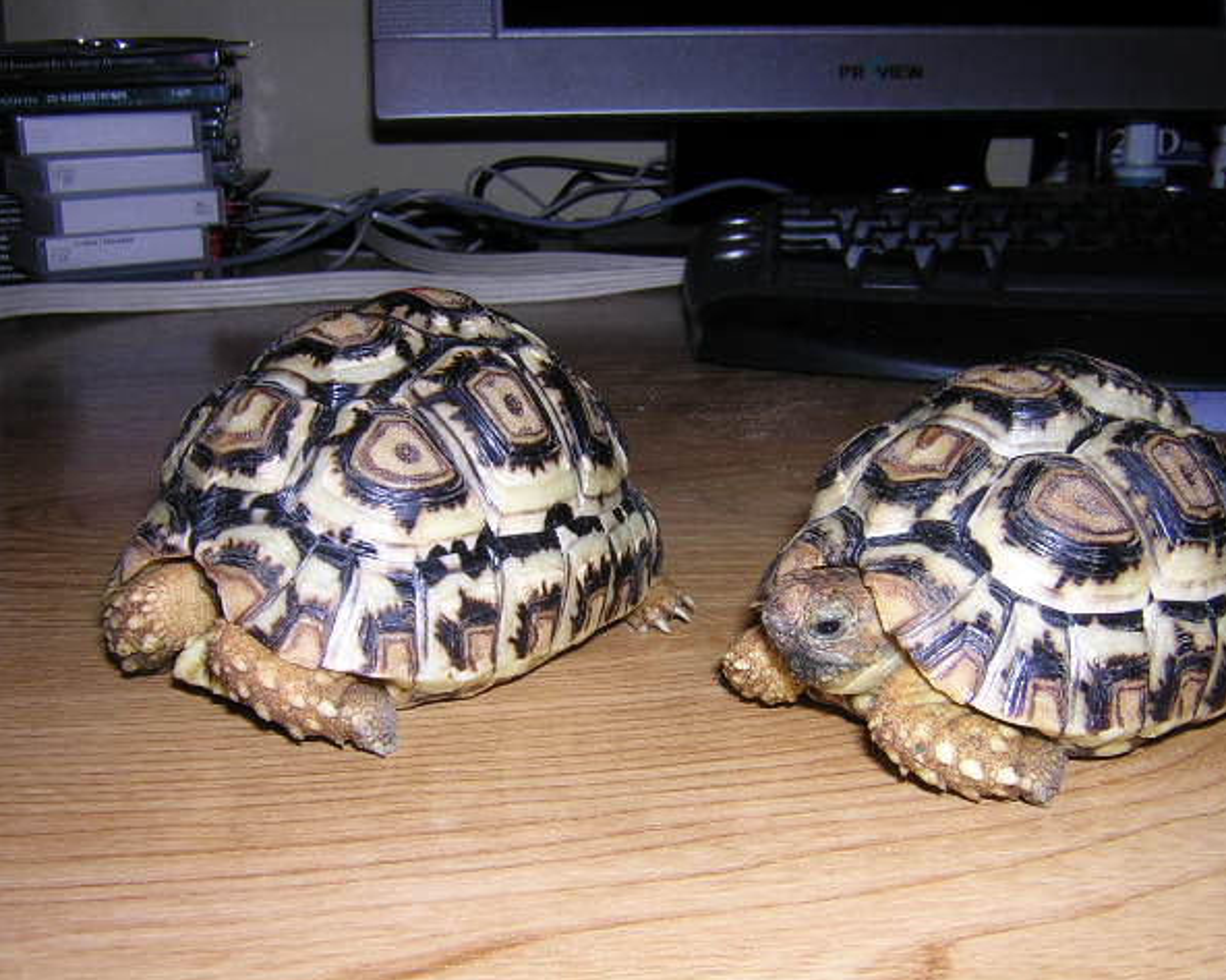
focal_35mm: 38
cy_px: 487
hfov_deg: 47.9
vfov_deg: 39.1
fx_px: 1378
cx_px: 644
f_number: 5.2
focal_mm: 4.7
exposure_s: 1/60.1
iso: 100
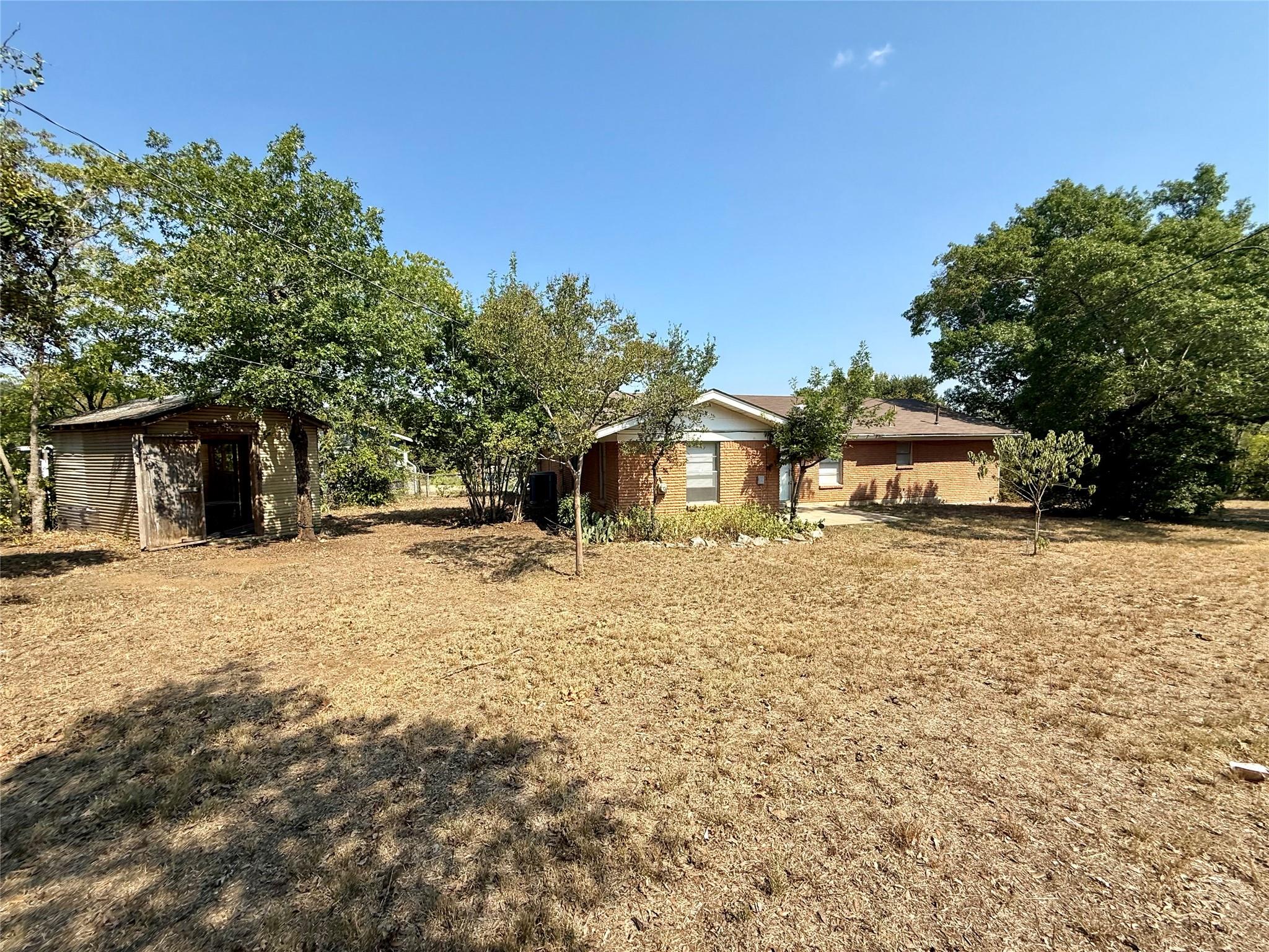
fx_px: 513
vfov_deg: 85.7
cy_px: 476
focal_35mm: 14
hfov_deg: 102.1
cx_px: 634
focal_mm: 2.22
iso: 50
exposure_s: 1/1572
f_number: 2.2
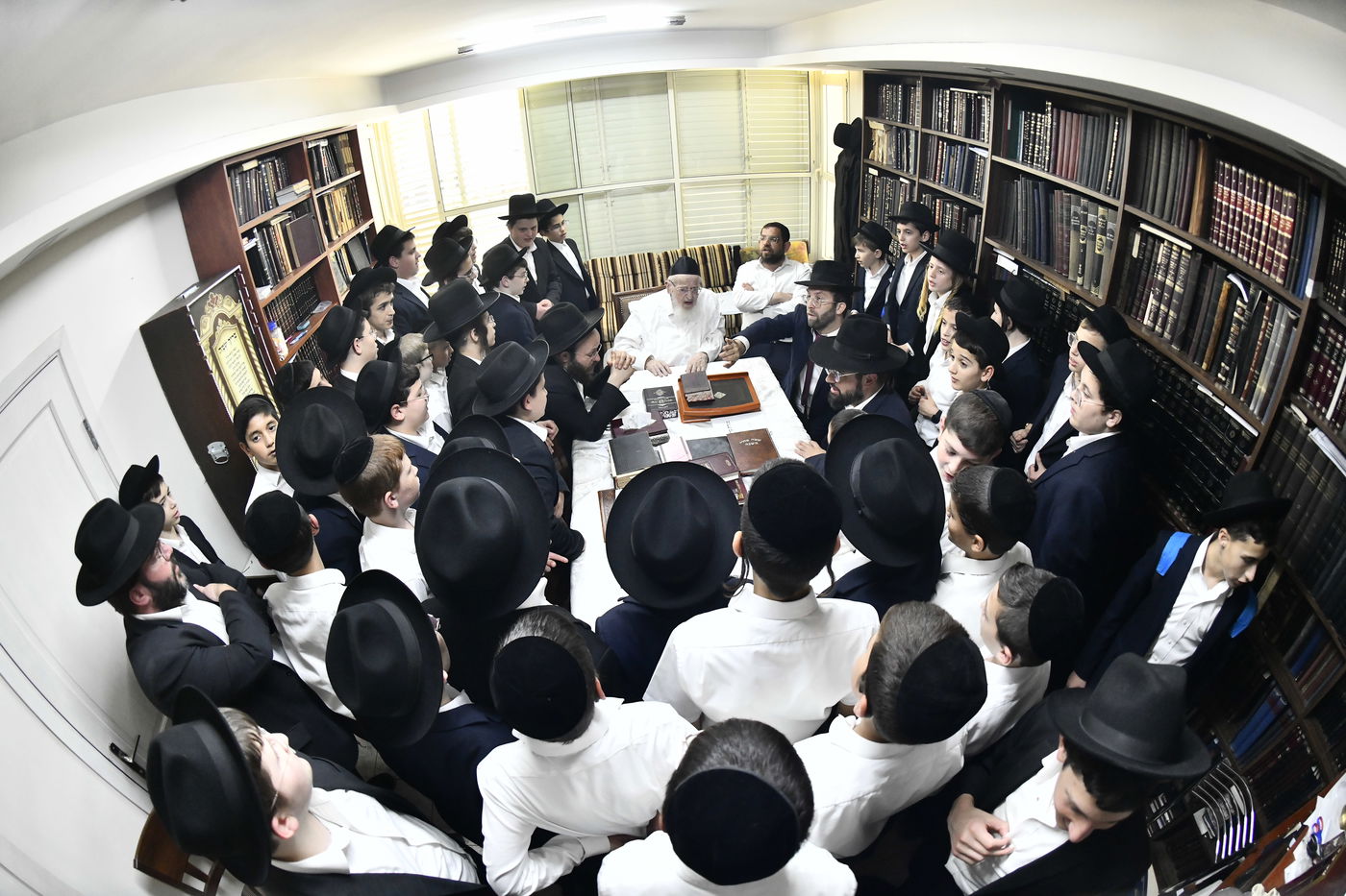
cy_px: 448
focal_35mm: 16
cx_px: 673
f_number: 5
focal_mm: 16
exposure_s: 1/160
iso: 2500
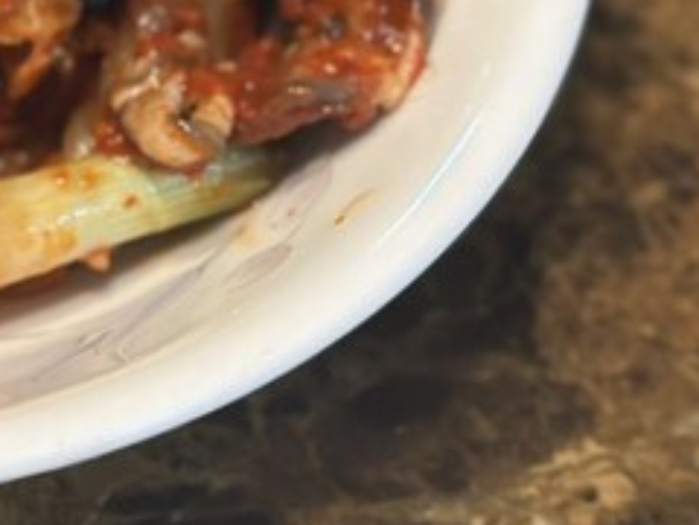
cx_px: -358
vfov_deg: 8.1
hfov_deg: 10.6
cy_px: -153
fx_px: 3635
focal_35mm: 180
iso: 320
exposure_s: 1/60
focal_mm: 6.86
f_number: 1.78
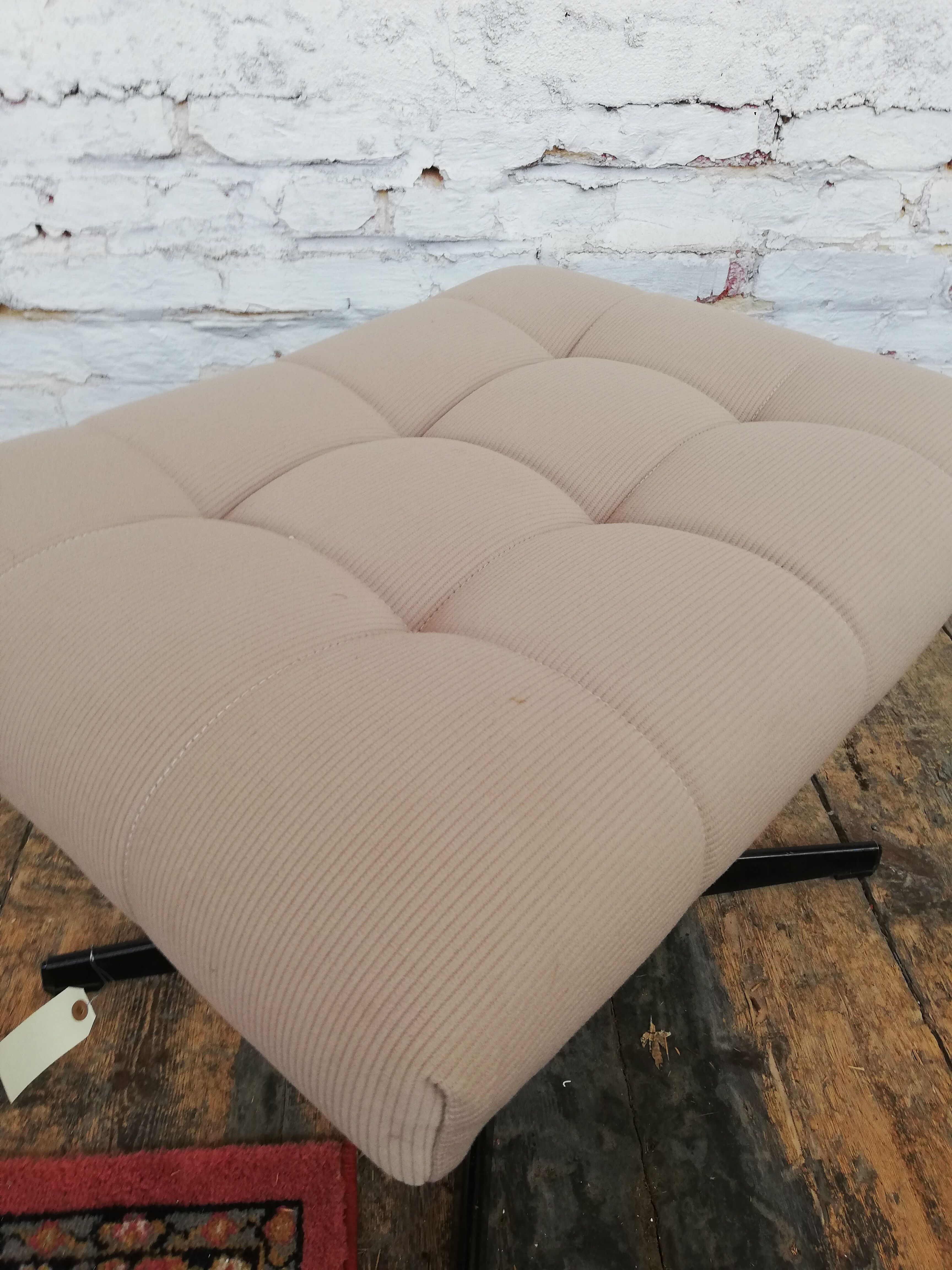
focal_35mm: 26
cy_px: 635
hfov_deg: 53.1
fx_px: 953
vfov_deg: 67.3
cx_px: 476
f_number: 2.2
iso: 100
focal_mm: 3.81
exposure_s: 1/50
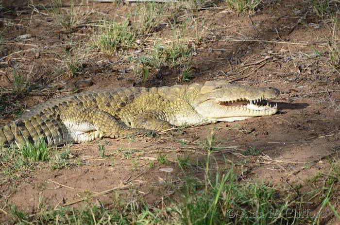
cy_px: 112
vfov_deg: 2.3
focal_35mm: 600
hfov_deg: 3.4
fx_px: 5653
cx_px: 170
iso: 200
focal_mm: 400
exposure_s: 1/400
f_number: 5.6
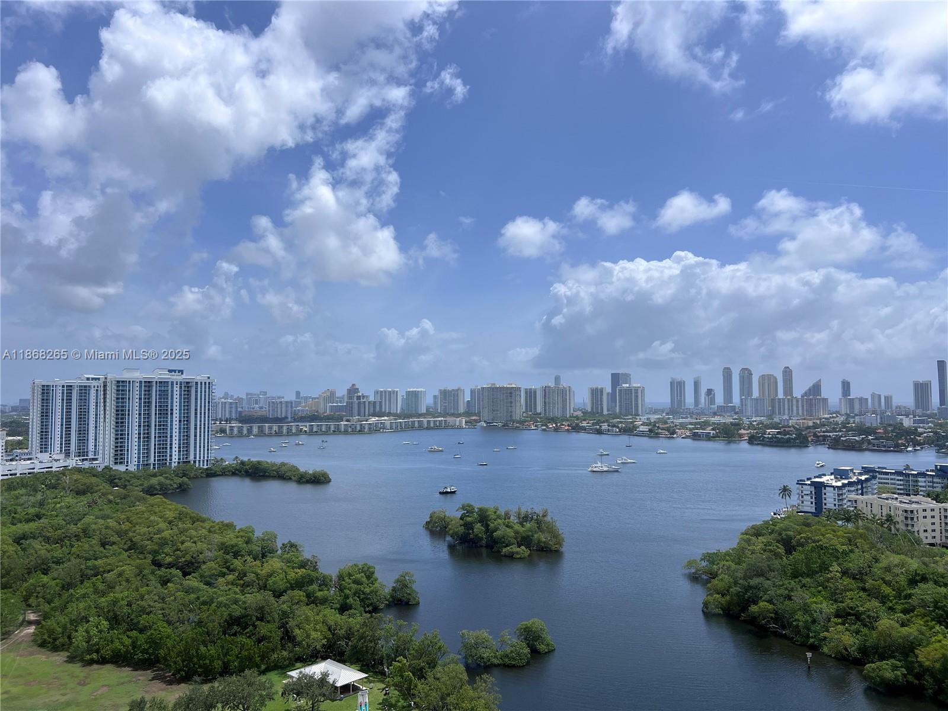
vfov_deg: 53.1
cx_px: 474
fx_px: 712
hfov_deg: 67.3
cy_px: 356
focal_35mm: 26
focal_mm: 5.7
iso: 50
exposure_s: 1/8696
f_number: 1.5
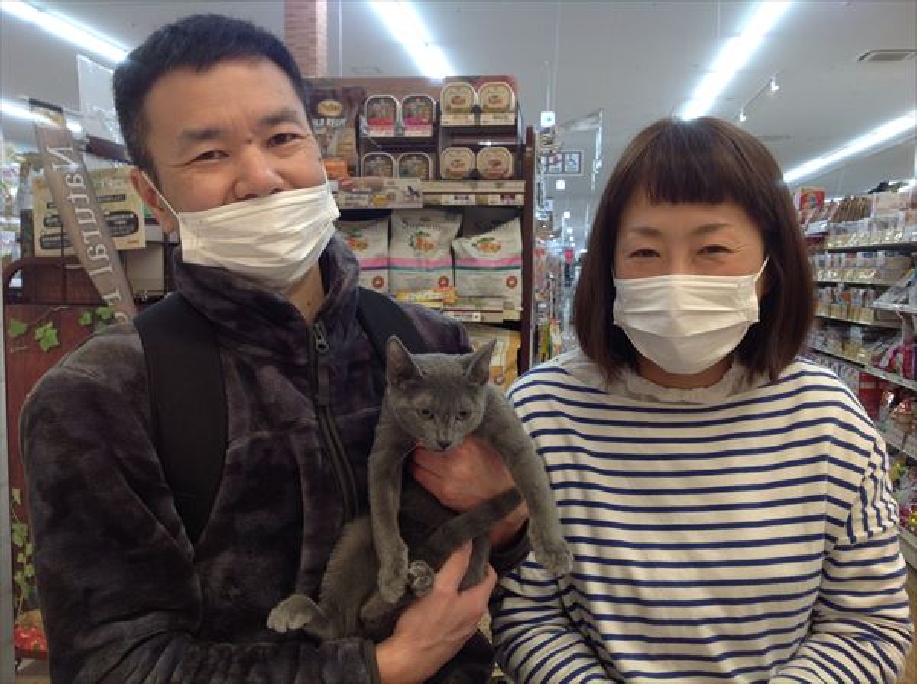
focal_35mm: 35
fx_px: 926
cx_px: 458
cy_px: 342
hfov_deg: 52.7
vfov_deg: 40.6
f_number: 2.4
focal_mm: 4.28
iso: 64
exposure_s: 1/40
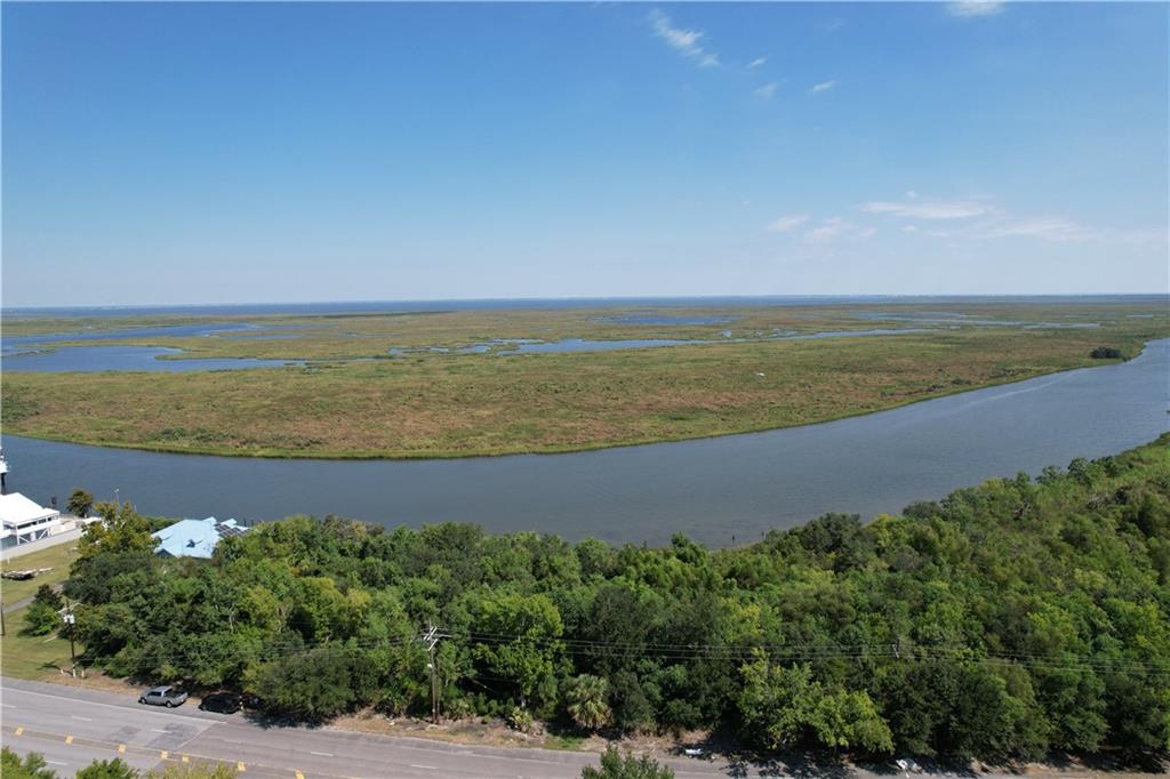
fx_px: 715
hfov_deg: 78.6
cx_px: 585
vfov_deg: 57.2
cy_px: 390
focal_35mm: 22
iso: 110
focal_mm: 8.38
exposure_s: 1/2000
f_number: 2.8
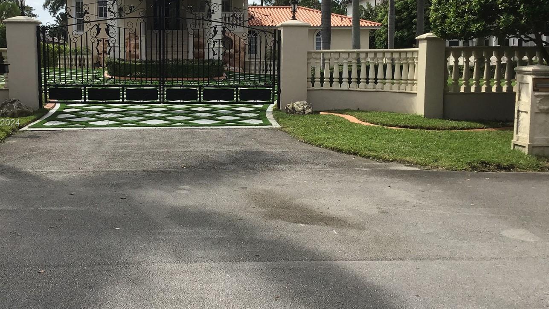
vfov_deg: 28.3
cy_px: 123
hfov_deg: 48.1
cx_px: 225
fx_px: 611
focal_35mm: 42
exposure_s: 1/1381
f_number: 2.4
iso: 25
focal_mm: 3.3
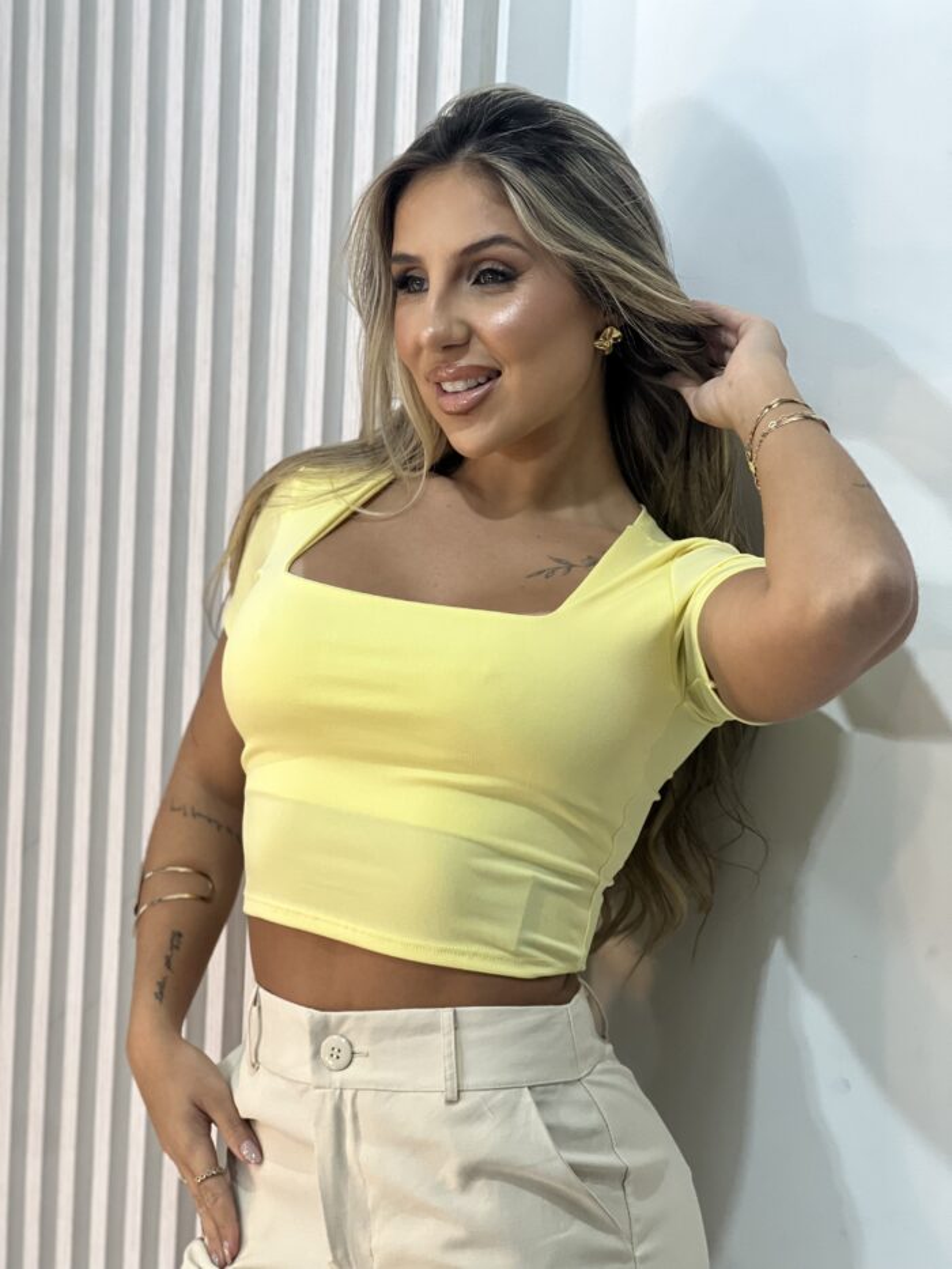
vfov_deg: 25.3
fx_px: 2823
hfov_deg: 19.1
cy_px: 634
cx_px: 476
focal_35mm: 77
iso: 160
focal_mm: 9
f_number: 2.8
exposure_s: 1/120
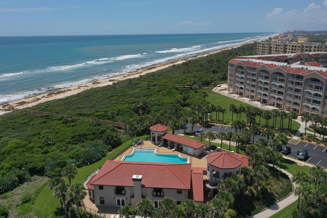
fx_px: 263
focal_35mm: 29
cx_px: 164
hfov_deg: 63.7
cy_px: 110
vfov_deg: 45.0
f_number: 6.3
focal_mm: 10.26
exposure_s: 1/800
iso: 100
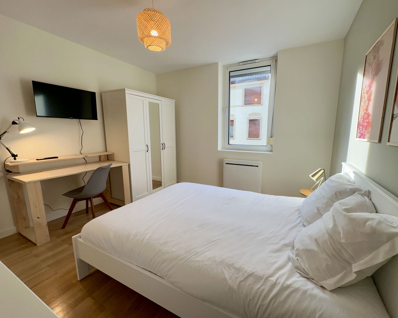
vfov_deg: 84.0
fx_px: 177
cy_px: 160
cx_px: 215
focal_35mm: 15
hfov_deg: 96.6
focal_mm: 2.22
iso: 40
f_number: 2.2
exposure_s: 1/118
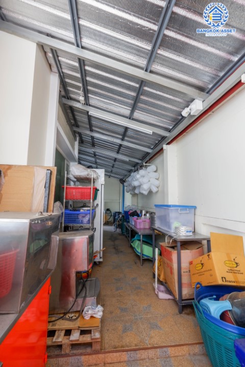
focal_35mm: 15
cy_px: 184
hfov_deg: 77.3
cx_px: 122
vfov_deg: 100.4
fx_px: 153
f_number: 4
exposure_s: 1/30
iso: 500
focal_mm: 10
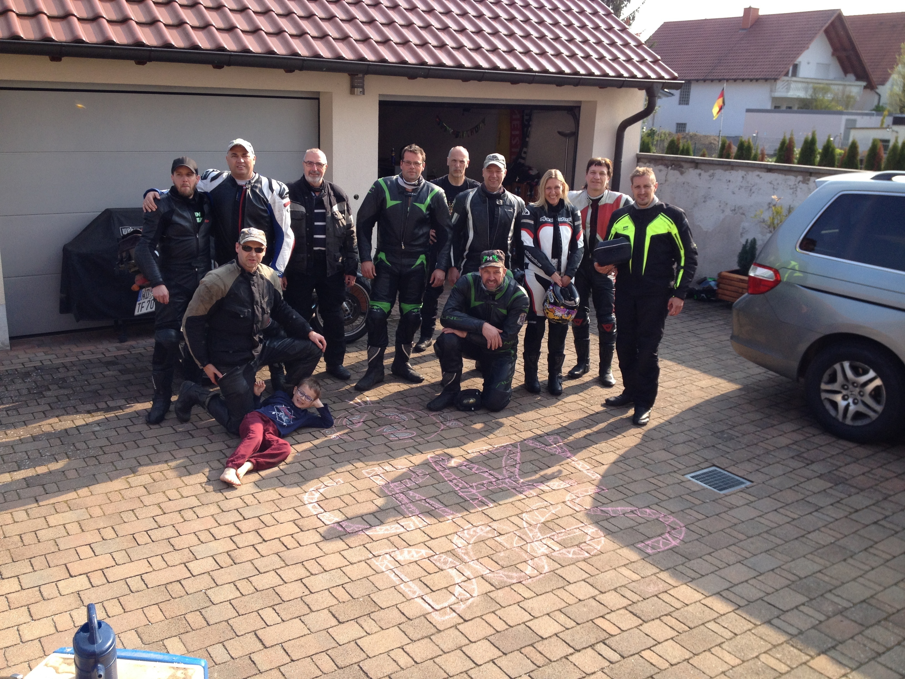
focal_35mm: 35
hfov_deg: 52.6
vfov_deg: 40.7
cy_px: 340
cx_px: 452
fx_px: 915
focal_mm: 4.28
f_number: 2.4
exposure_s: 1/552
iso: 50
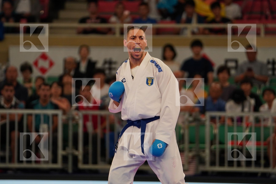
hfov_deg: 7.1
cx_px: 138
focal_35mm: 292
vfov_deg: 4.7
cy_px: 92
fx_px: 2238
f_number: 2.8
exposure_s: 1/1000
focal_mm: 195
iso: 1250
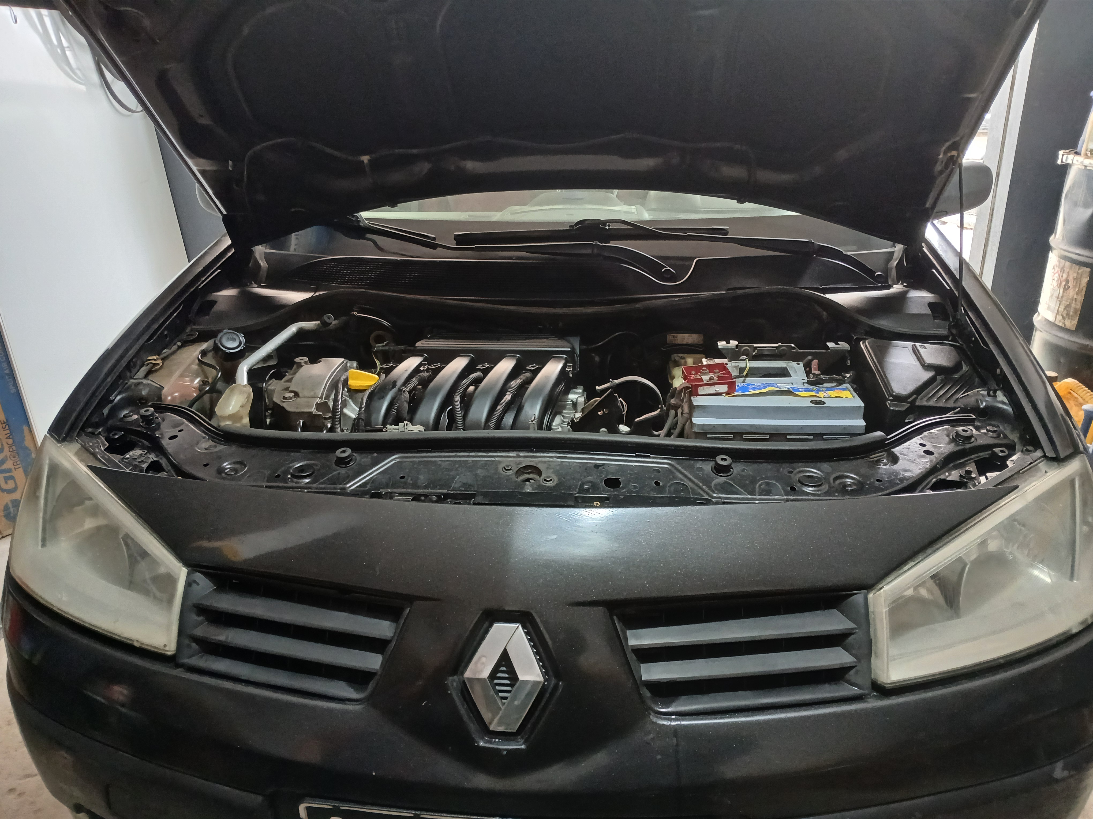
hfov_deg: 67.3
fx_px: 821
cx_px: 546
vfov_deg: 53.1
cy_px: 410
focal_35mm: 26
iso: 320
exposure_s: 1/25
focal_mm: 3.98
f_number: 1.8
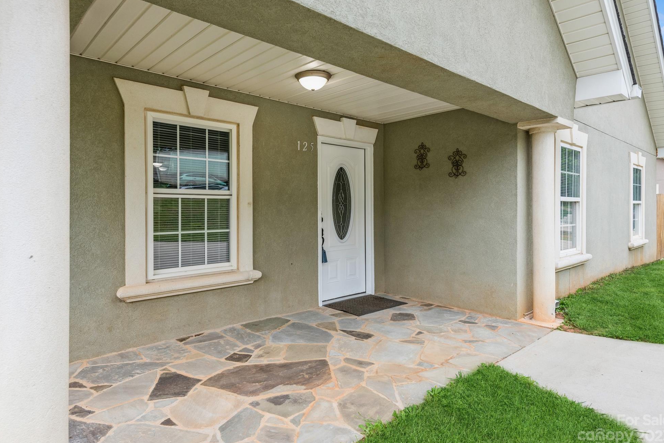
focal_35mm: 21
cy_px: 219
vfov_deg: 59.5
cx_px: 324
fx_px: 387
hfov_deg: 81.2
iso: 250
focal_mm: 20
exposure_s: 1/60
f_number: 7.1
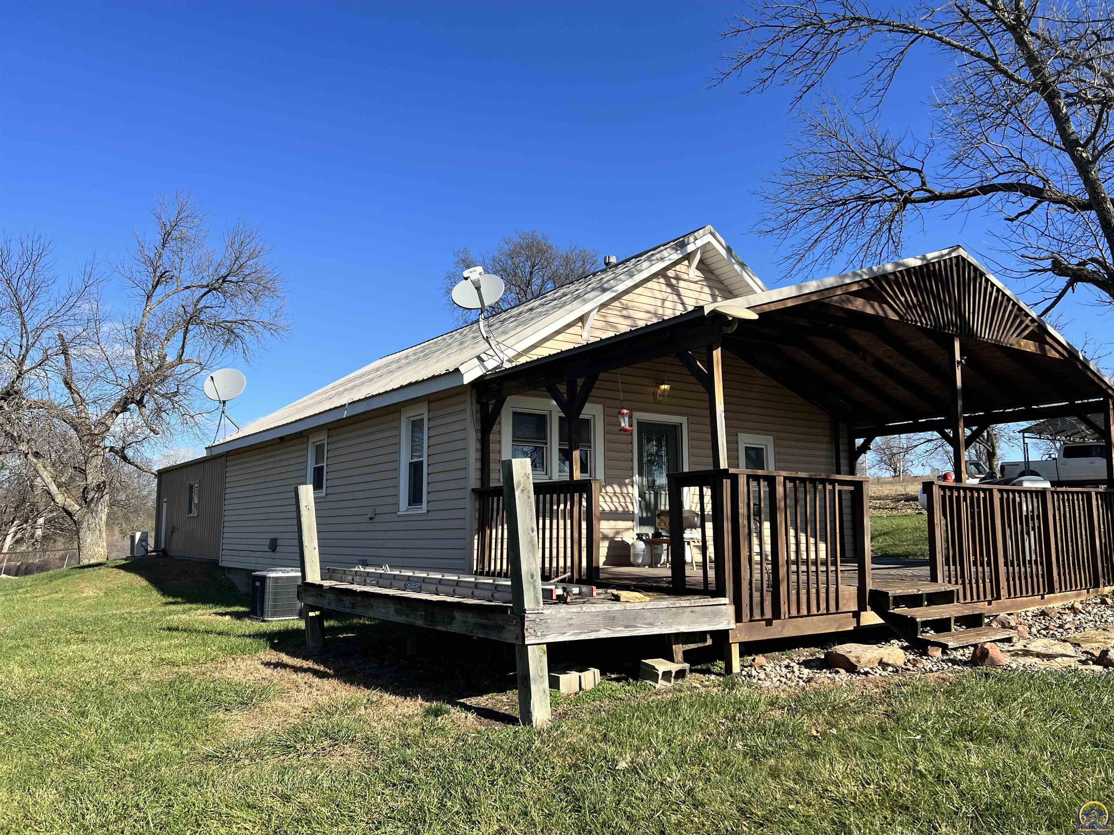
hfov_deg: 67.3
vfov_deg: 53.1
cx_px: 557
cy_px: 418
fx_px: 837
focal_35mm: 26
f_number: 1.5
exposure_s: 1/3077
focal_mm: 5.7
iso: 50
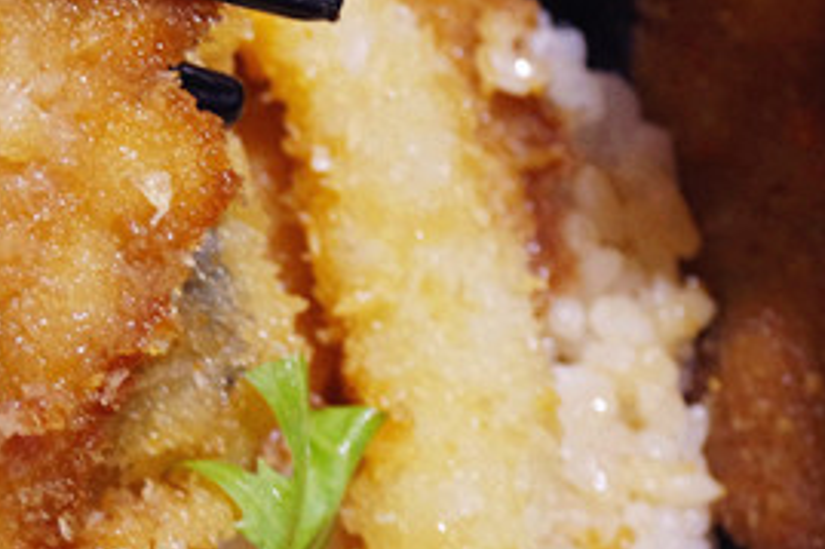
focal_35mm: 119
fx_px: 2725
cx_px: -52
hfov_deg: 16.7
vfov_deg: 11.5
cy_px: 222
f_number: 4
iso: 800
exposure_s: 1/15
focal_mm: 15
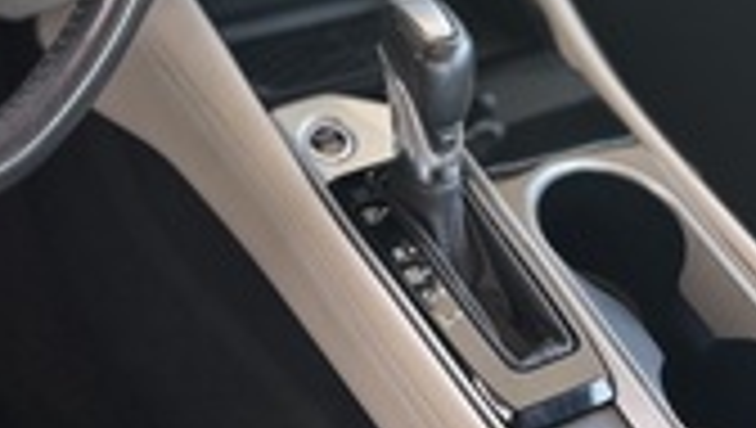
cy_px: -223
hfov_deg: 29.7
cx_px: 367
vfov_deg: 15.6
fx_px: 1425
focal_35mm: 71
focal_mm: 6.76
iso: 160
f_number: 1.78
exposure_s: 1/121
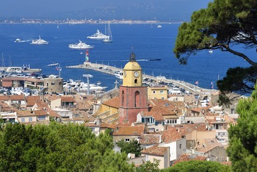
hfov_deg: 15.5
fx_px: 942
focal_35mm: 132
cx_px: 128
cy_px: 87
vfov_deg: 10.4
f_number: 11
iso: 200
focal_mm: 130
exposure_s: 1/400
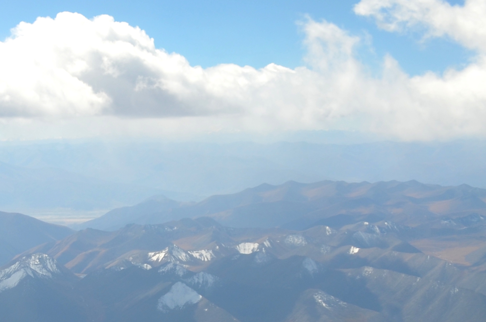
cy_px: 437
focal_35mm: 98
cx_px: -184
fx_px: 1320
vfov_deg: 13.3
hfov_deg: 19.0
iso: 125
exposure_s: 1/250
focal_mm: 20
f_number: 8
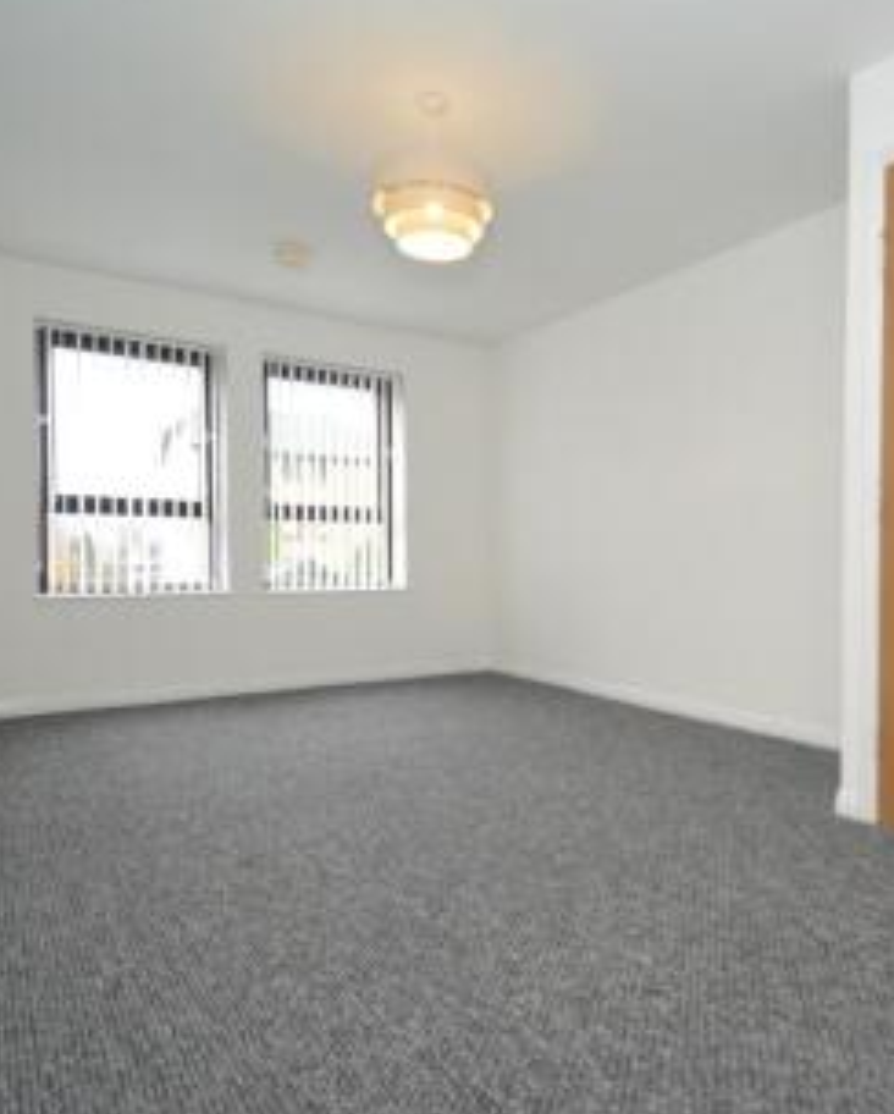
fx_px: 726
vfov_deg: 75.0
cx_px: 612
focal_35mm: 22
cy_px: 555
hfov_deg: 61.3
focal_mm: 10
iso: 1100
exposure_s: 1/60
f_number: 4
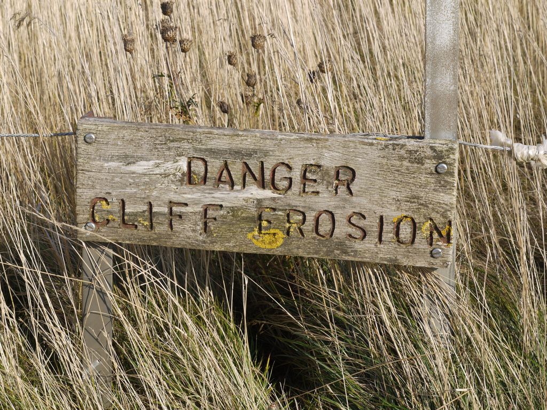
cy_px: 205
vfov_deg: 16.4
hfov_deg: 21.8
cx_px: 274
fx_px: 1422
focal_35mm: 90
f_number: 8
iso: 100
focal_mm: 45
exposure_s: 1/250
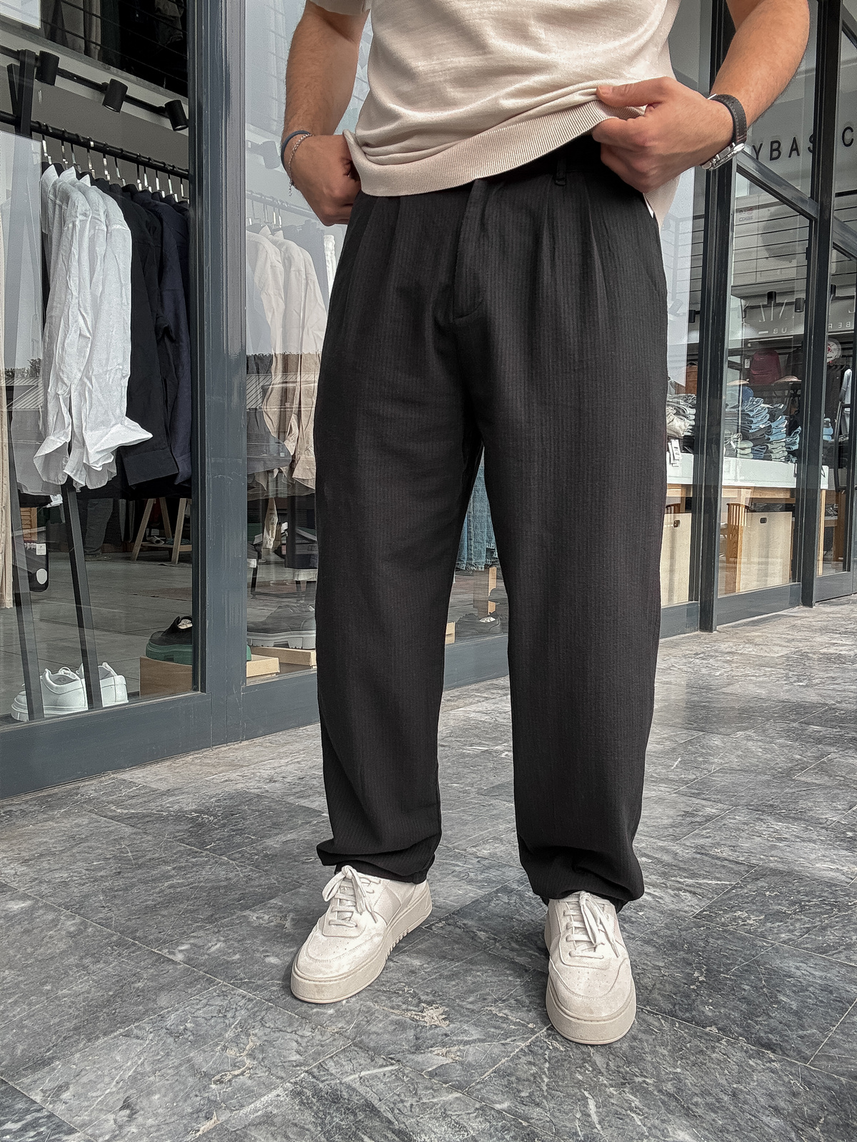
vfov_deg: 60.0
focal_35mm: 30
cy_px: 571
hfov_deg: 46.8
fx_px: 990
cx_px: 428
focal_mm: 2.69
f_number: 1.9
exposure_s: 1/125
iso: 20
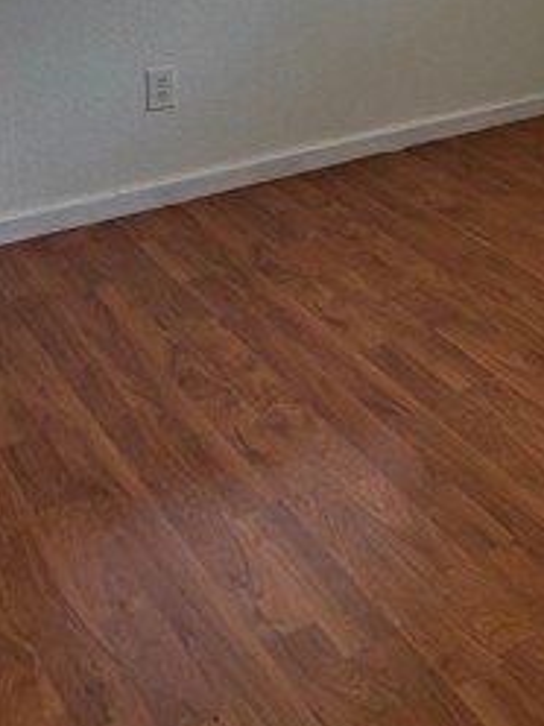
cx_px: 602
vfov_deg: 28.4
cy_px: -70
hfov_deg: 22.3
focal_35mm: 62
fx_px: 1299
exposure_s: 1/243
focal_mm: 6.76
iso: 160
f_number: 1.78
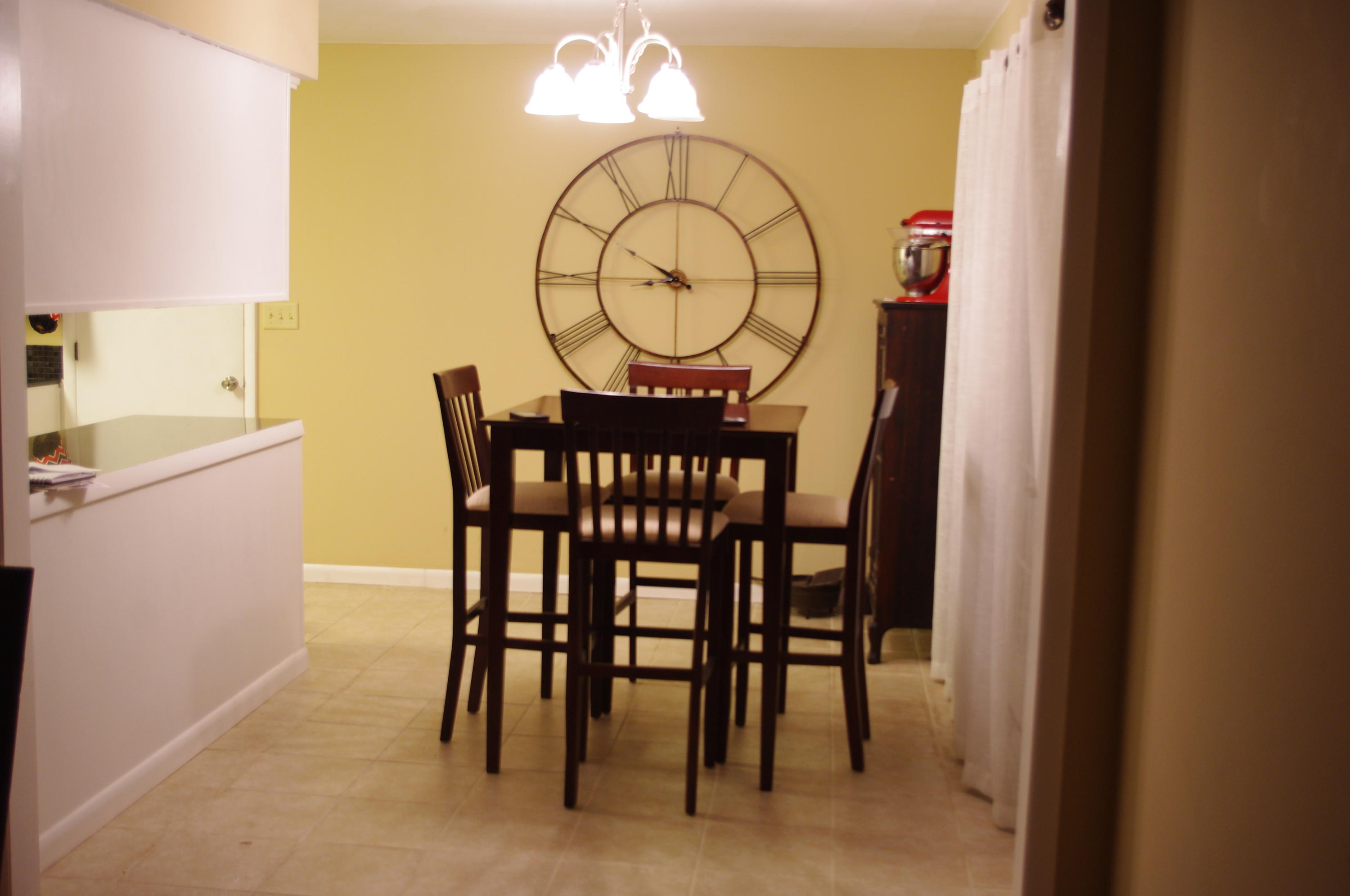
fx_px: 1573
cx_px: 675
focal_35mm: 42
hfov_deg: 46.5
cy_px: 448
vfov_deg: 31.8
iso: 400
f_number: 4
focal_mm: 28.13
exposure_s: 1/13
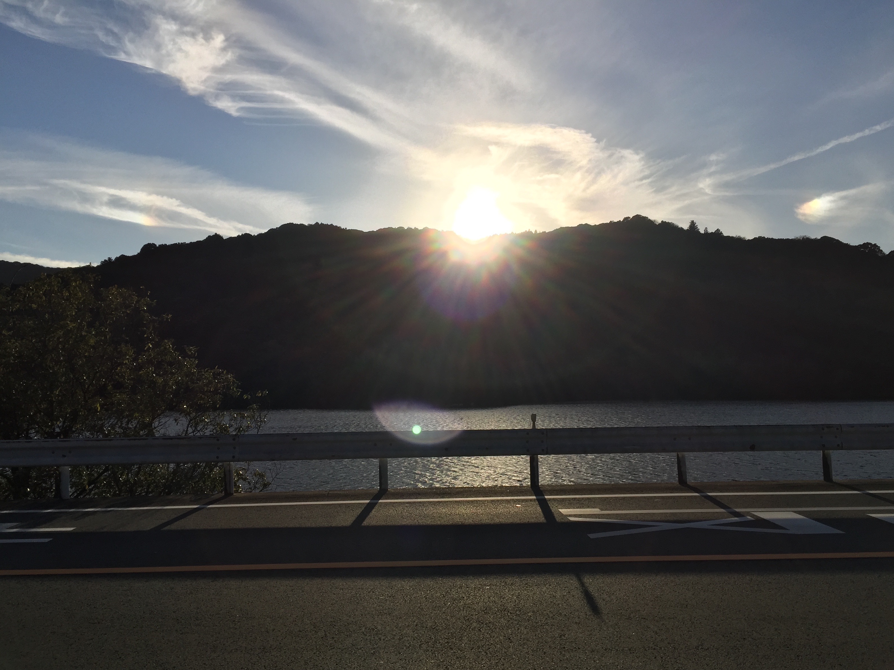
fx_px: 775
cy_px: 346
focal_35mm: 30
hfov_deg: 60.0
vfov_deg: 46.8
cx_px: 452
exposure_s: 1/5650
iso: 32
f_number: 2.2
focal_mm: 4.15
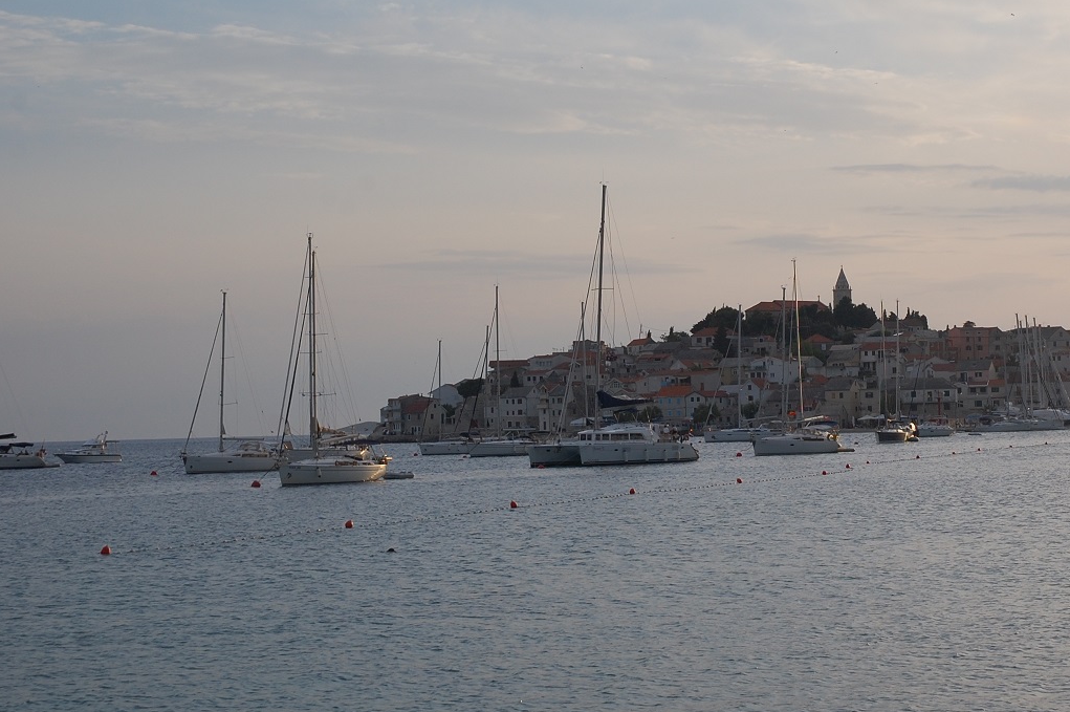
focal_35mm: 84
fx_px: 2495
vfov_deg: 16.2
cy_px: 352
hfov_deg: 24.1
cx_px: 737
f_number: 9
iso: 200
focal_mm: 38
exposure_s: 1/320
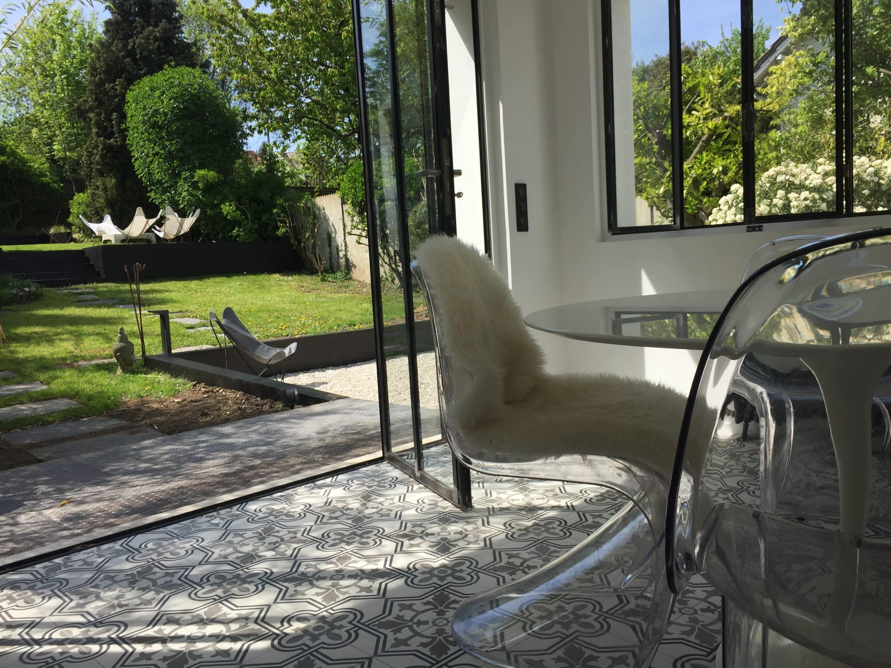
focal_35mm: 29
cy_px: 334
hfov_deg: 61.7
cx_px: 446
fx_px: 746
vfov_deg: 48.2
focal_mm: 4.15
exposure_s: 1/1464
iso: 32
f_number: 2.2
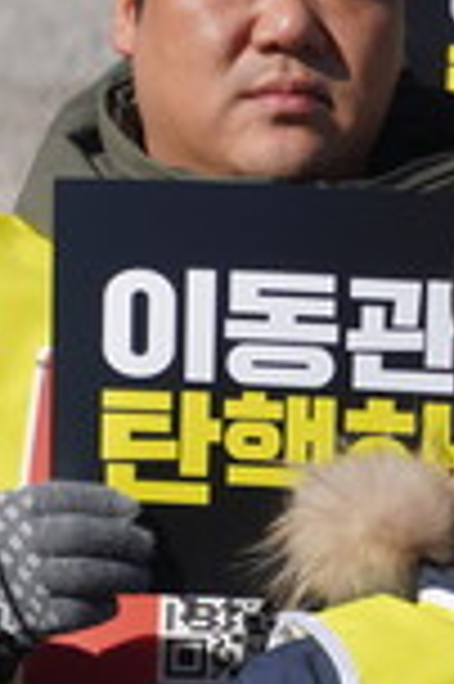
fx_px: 15166
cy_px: 513
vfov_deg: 2.6
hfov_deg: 1.7
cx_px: 629
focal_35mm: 800
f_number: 5.6
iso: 100
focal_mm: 135
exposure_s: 1/800
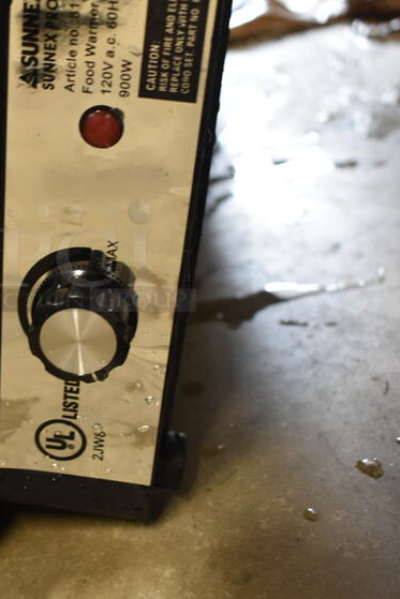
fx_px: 816
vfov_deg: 40.2
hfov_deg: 27.0
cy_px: 256
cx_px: 77
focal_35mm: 49
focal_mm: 20
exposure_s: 1/30
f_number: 3.5
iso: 1100
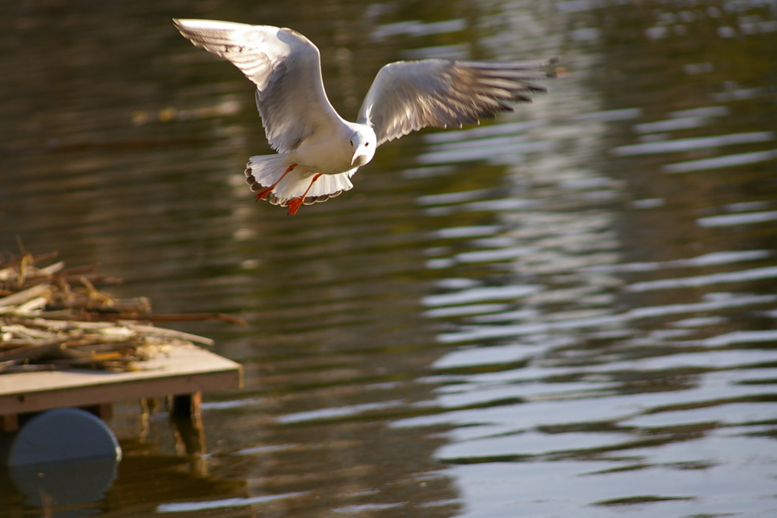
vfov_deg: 4.8
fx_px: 6193
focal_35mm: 287
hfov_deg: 7.2
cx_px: 388
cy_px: 259
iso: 200
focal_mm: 190
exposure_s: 1/500
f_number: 4.5
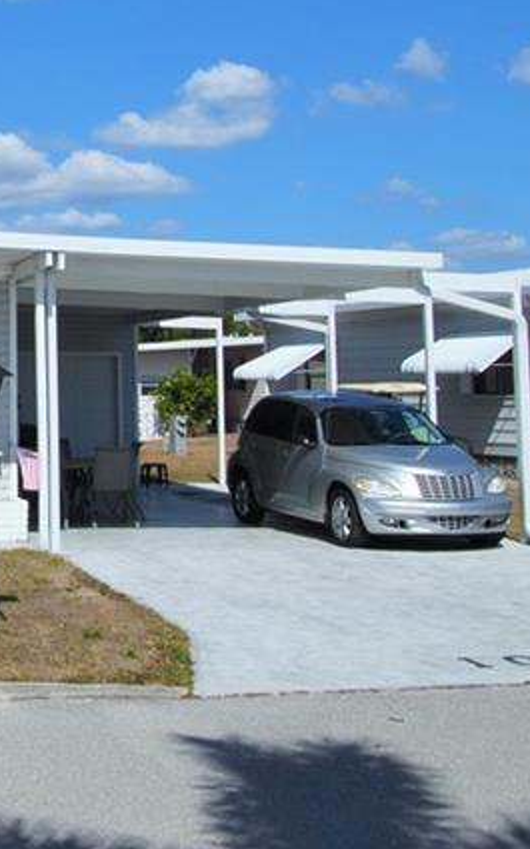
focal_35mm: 59
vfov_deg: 33.7
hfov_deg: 19.5
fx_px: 1366
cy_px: 194
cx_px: -238
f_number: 13
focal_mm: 16
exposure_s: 1/200
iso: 100
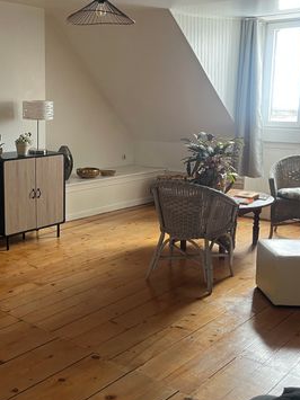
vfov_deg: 42.9
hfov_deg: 32.1
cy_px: 180
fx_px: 509
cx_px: 68
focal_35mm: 44
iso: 125
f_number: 1.6
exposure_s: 1/69
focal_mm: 5.1
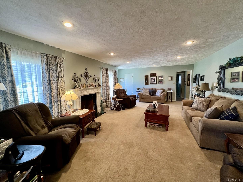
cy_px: 91
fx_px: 91
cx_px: 122
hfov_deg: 106.2
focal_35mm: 13
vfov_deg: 89.9
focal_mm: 1.57
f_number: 1.8
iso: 200
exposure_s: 1/60
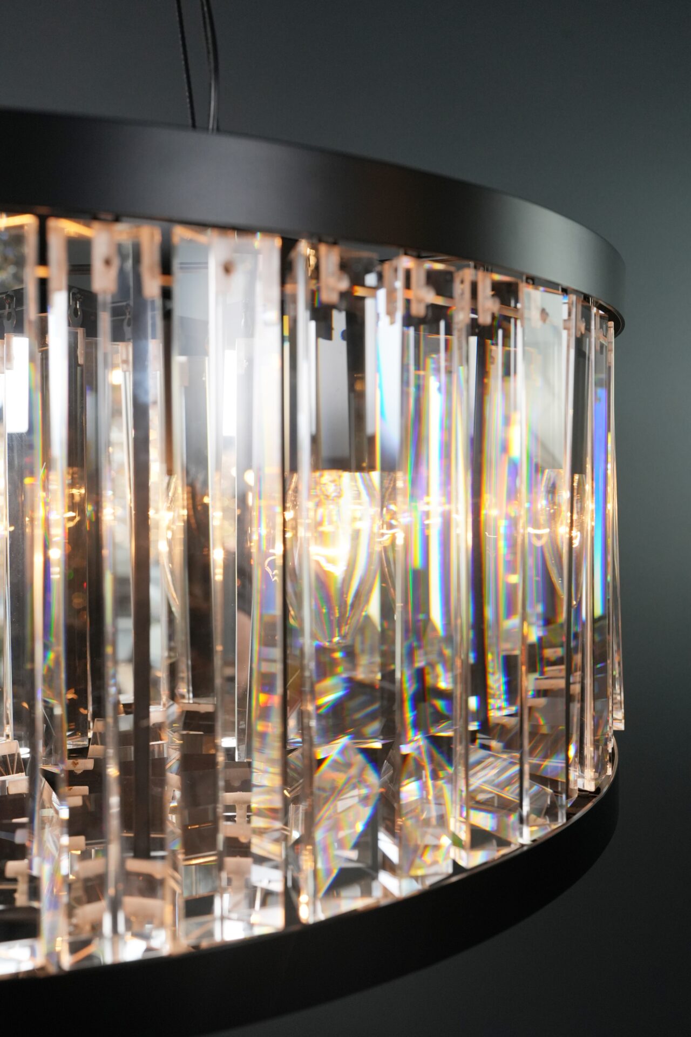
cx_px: 346
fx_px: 1008
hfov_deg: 37.9
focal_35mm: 35
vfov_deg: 54.4
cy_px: 518
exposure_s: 1/400
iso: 1600
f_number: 6.3
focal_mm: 35
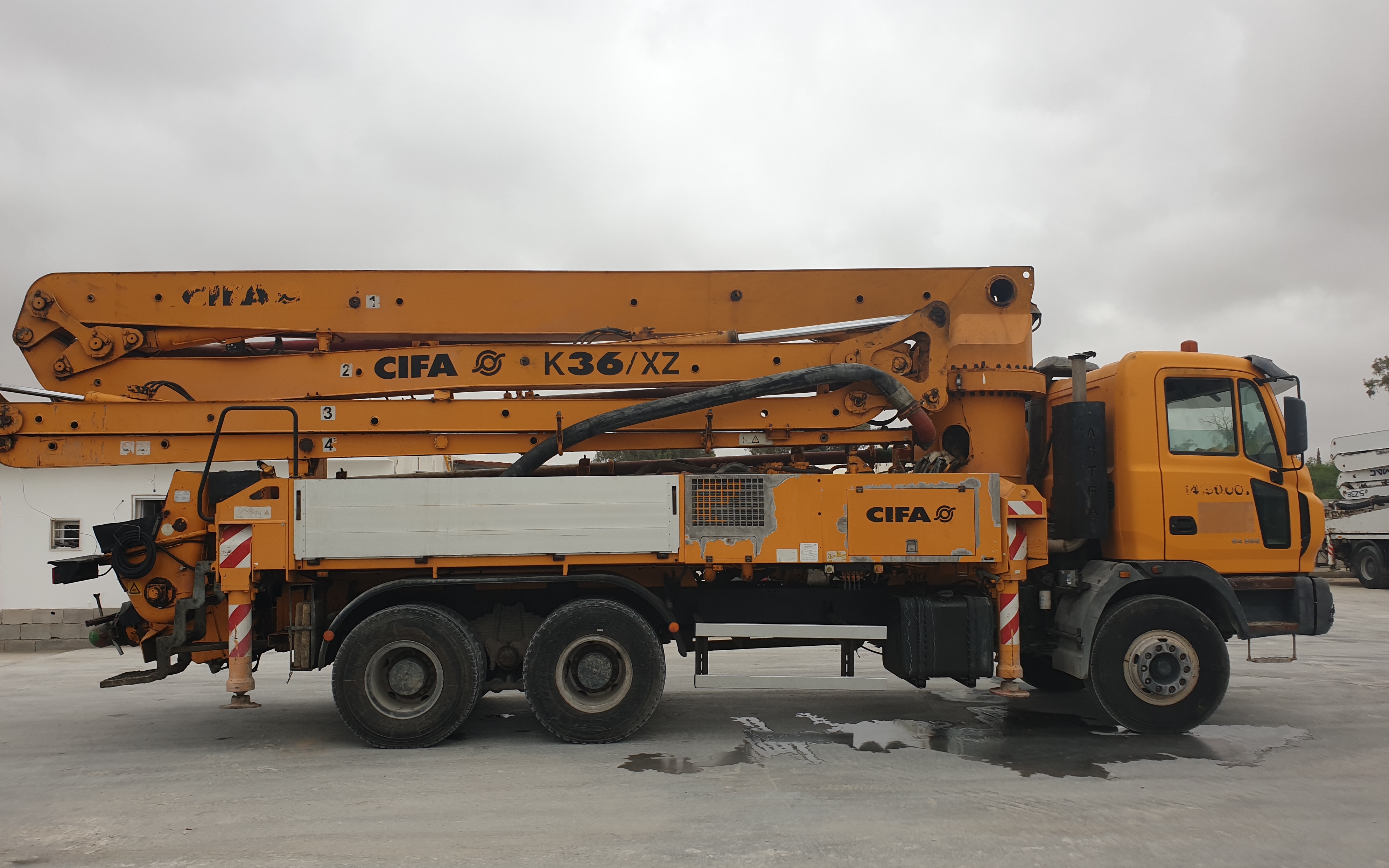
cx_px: 686
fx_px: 1060
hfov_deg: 66.5
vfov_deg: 44.5
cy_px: 457
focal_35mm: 28
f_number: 2.4
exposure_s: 1/1650
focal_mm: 4.3
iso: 50
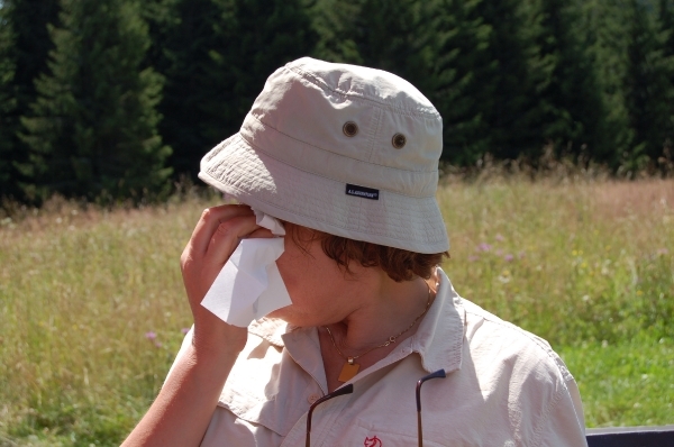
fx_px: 1346
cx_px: 337
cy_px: 224
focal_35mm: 72
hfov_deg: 28.1
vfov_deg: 18.9
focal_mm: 48
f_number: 9
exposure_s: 1/320
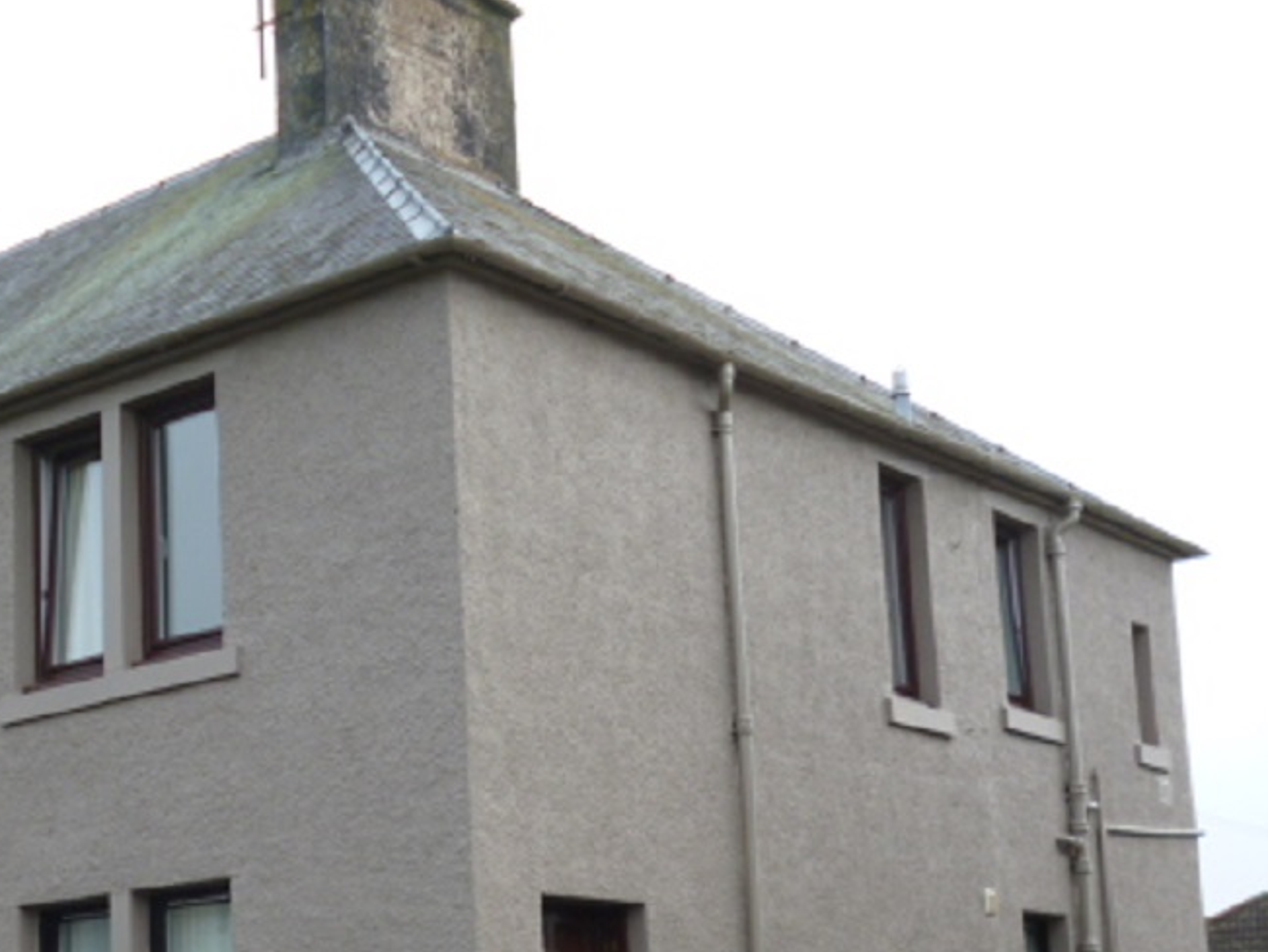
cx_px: 333
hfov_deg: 30.3
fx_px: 2309
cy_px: 760
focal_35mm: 63
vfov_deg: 23.0
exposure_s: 1/200
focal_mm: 6.4
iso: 100
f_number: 3.5
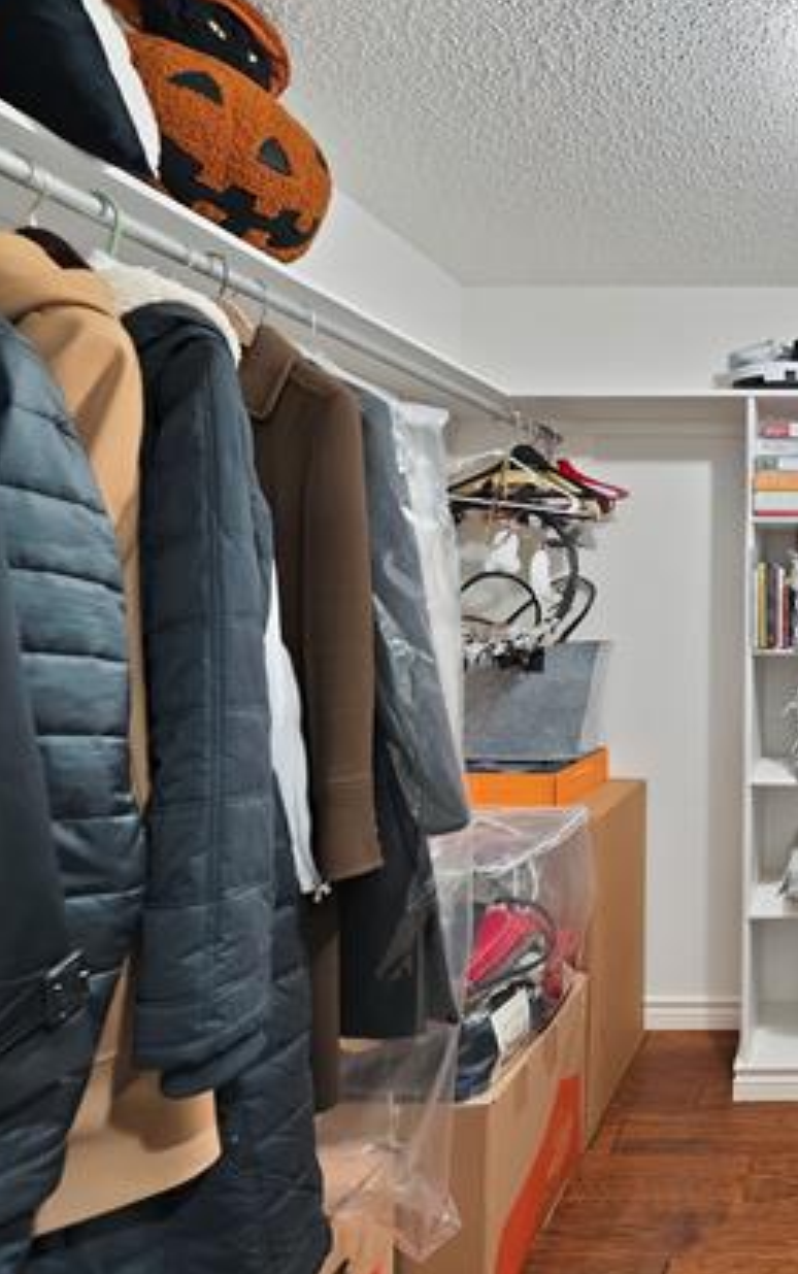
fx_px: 660
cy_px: 651
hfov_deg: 44.6
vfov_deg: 88.0
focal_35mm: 19
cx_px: 906
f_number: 5.6
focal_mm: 12
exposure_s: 1/5
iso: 1600
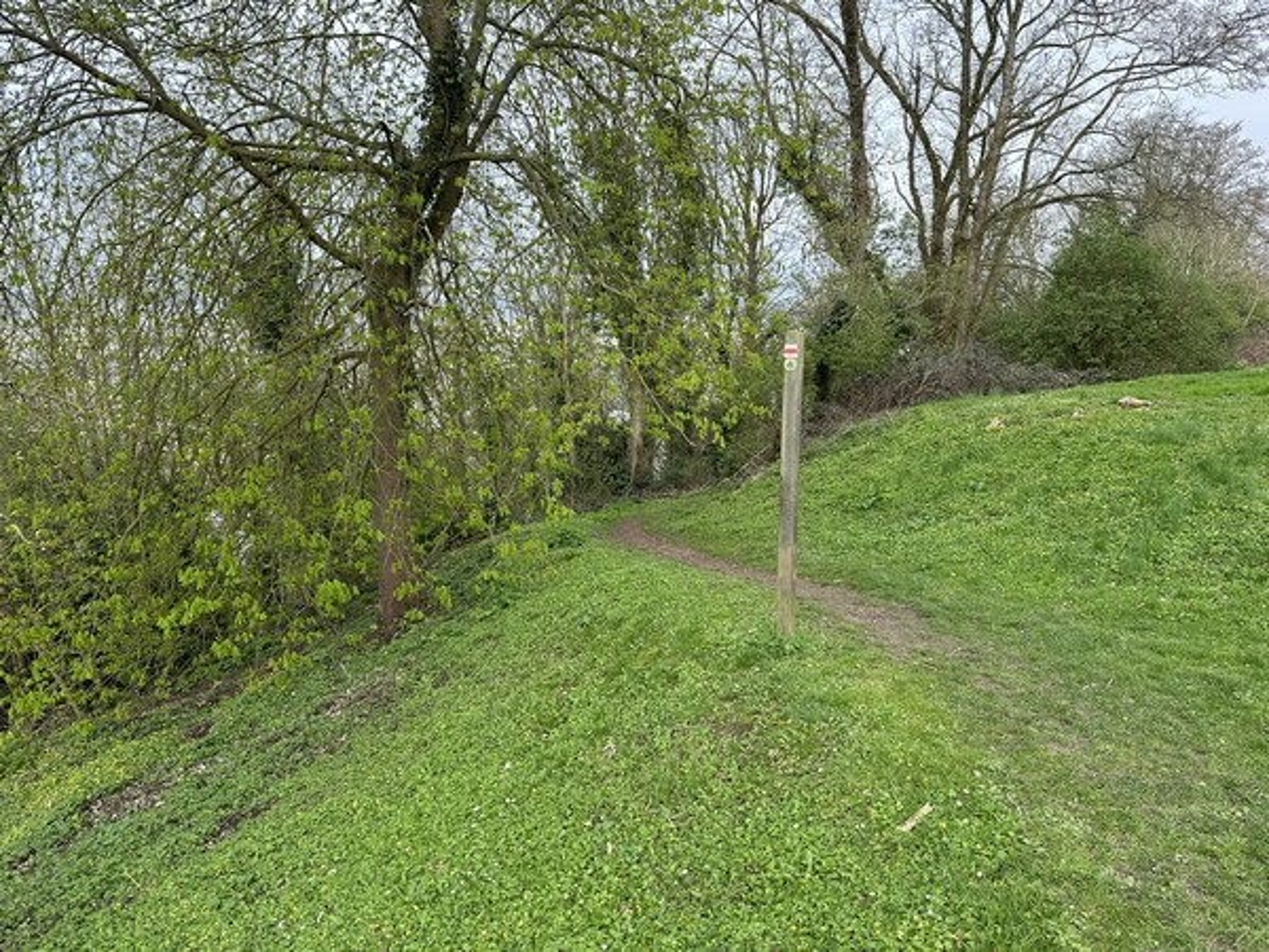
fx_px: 880
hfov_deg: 71.6
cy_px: 476
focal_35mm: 24
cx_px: 634
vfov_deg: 56.8
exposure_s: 1/927
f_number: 1.78
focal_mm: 6.86
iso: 80
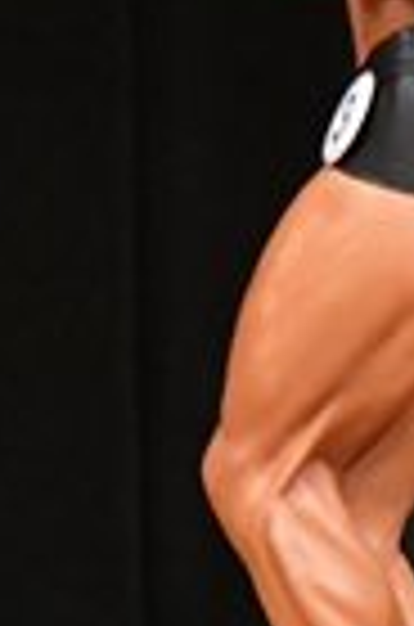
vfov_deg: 1.5
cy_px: 167
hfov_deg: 1.0
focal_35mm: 1425
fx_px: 24703
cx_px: 1222
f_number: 5.6
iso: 8000
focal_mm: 170
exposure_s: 1/400
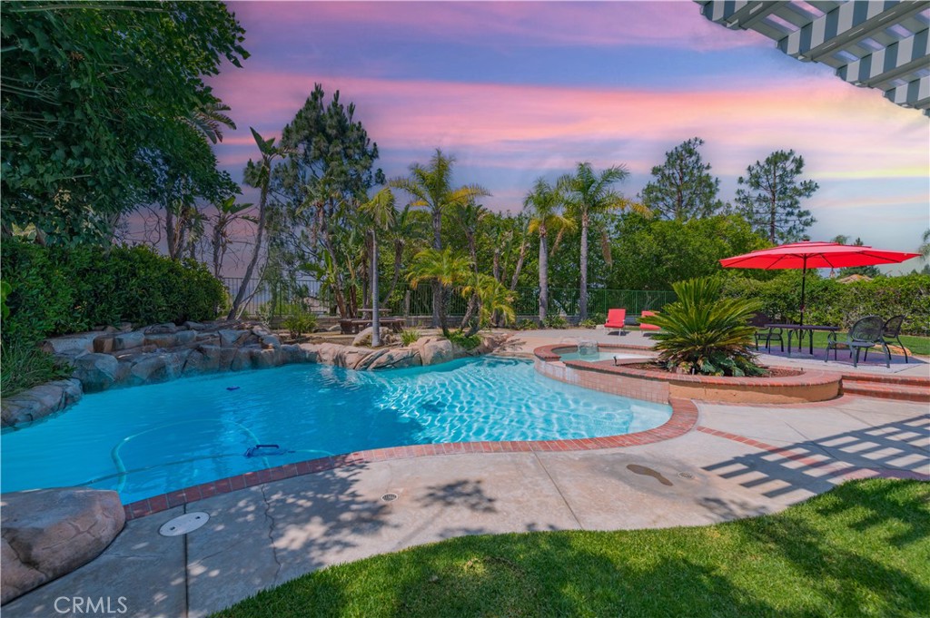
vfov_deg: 81.1
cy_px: 309
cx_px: 465
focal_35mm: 14
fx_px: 361
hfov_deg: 104.3
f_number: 8
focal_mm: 14
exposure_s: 1/400
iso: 100
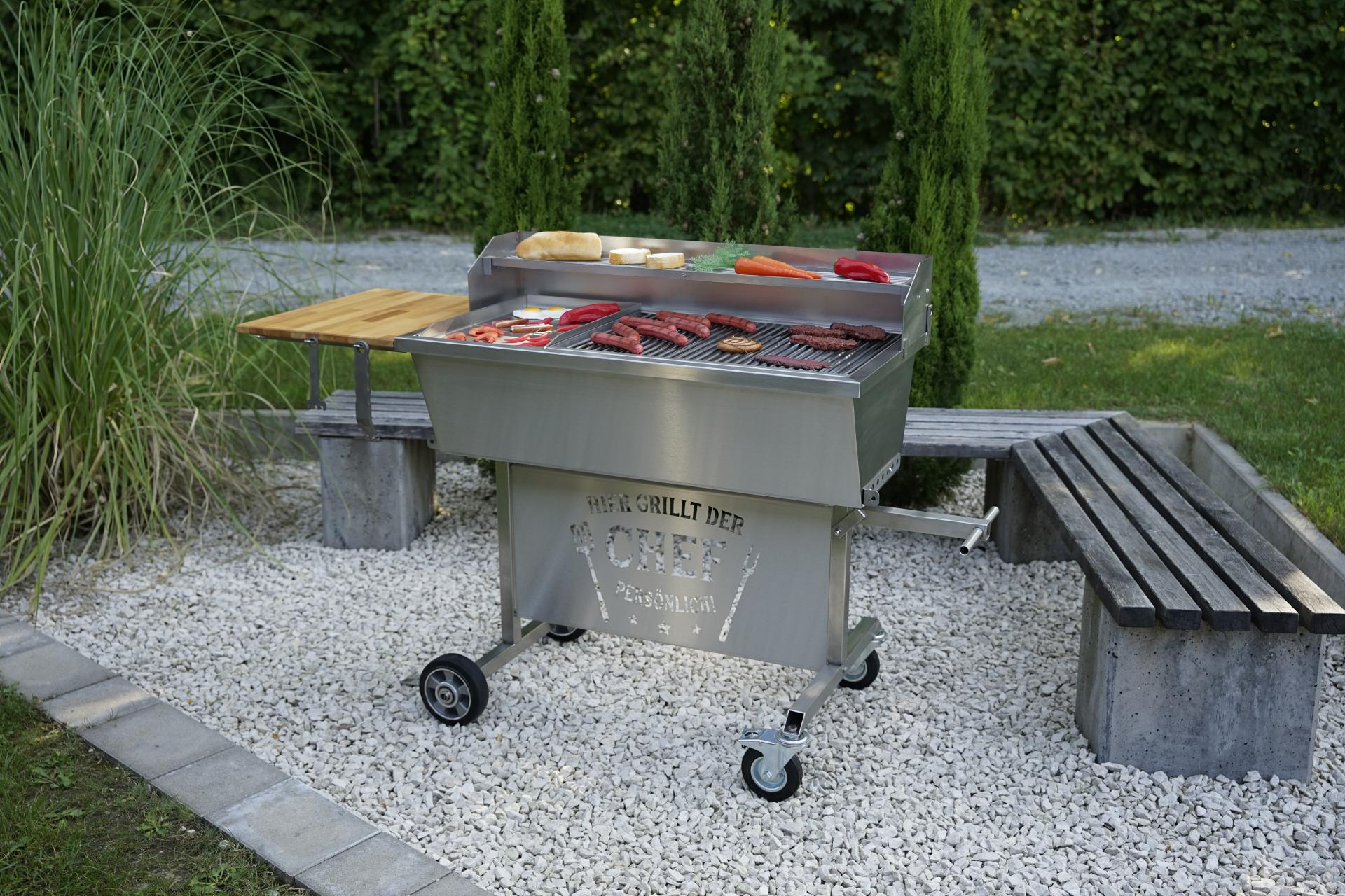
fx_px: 1386
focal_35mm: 37
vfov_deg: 35.9
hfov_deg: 51.8
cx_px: 672
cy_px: 448
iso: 100
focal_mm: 37.1
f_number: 3.5
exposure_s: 1/200
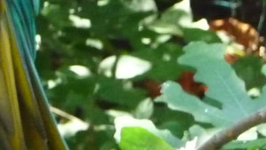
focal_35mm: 917
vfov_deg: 1.3
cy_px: -34
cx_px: -197
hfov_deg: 2.3
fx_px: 6470
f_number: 4.8
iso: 800
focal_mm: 36.4
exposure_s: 1/125
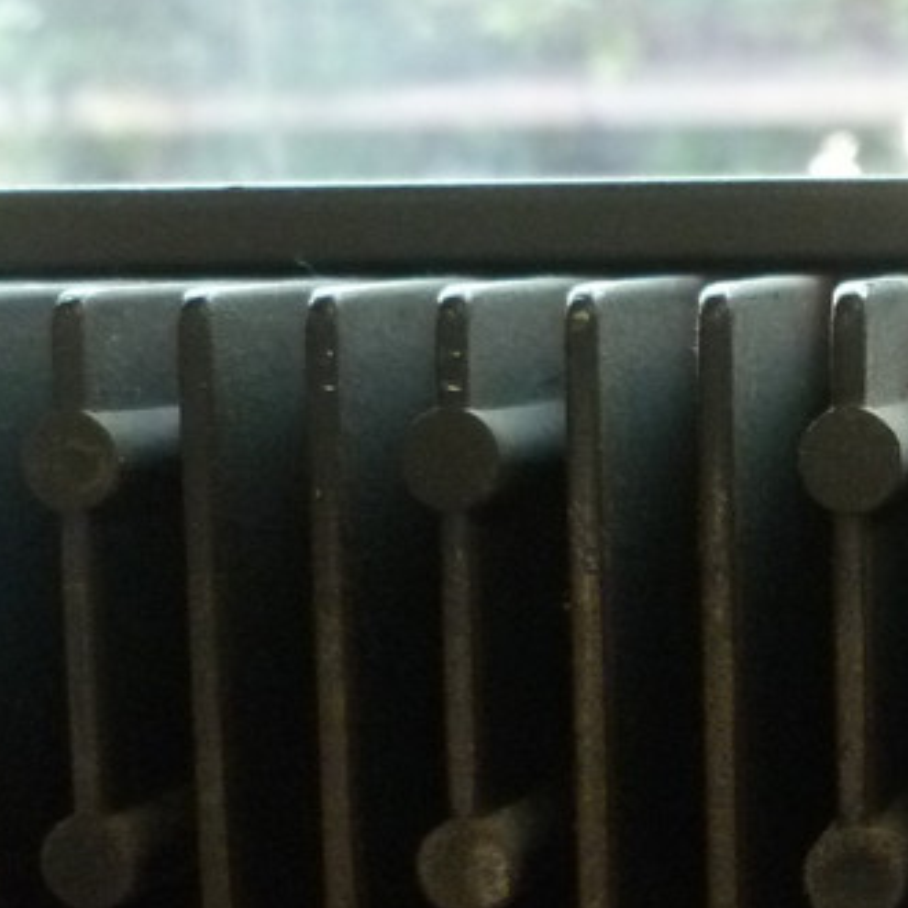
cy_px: 633
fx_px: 2374
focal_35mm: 80
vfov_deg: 21.5
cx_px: 1080
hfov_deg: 20.3
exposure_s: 1/25
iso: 400
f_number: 2.8
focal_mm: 5
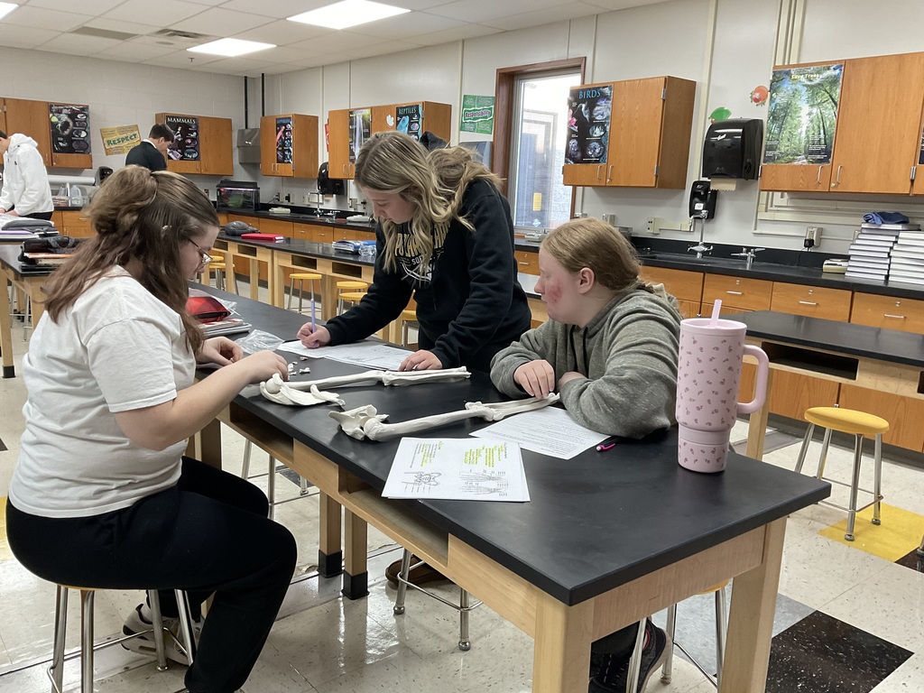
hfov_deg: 61.7
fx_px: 774
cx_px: 462
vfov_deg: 48.2
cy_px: 346
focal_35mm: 29
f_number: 1.8
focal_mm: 3
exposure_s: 1/60
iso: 100
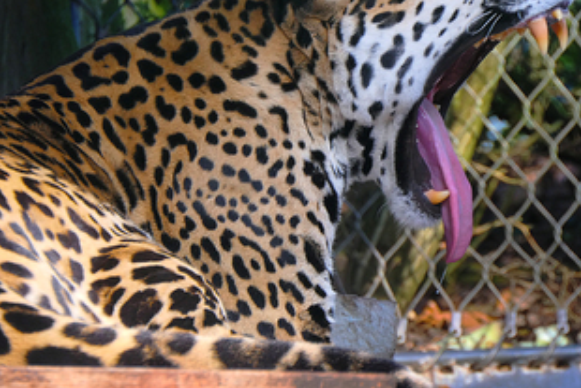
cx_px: 345
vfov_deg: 2.7
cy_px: 142
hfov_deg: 4.1
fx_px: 8202
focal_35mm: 508
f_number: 4.5
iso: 400
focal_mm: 125.5
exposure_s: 1/125
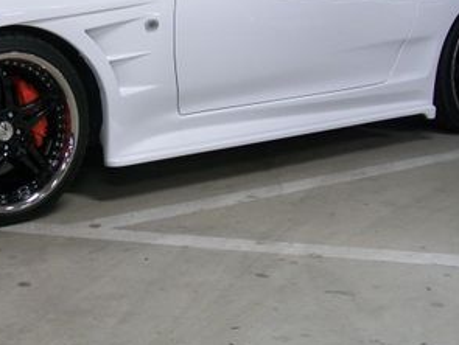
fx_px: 1036
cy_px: 154
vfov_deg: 18.9
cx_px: 76
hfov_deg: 24.5
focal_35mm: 78
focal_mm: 6
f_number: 2.7
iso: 64
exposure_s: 1/6
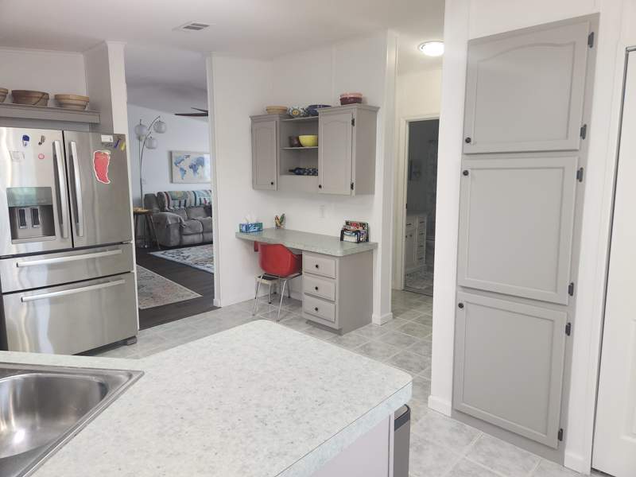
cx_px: 318
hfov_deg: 73.9
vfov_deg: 58.9
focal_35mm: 23
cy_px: 238
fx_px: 423
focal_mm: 5.4
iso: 100
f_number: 1.8
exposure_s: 1/60
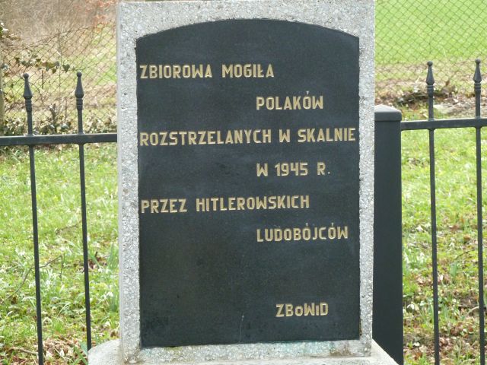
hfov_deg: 18.9
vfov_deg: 14.2
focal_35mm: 104
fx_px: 1463
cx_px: 244
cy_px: 182
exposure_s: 1/250
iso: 320
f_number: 4.3
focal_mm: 17
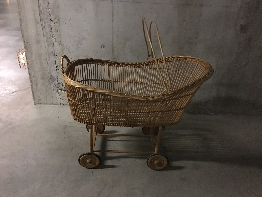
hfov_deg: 61.7
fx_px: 219
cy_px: 98
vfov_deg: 48.2
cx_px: 131
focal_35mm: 29
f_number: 2.2
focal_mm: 4.15
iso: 125
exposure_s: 1/4
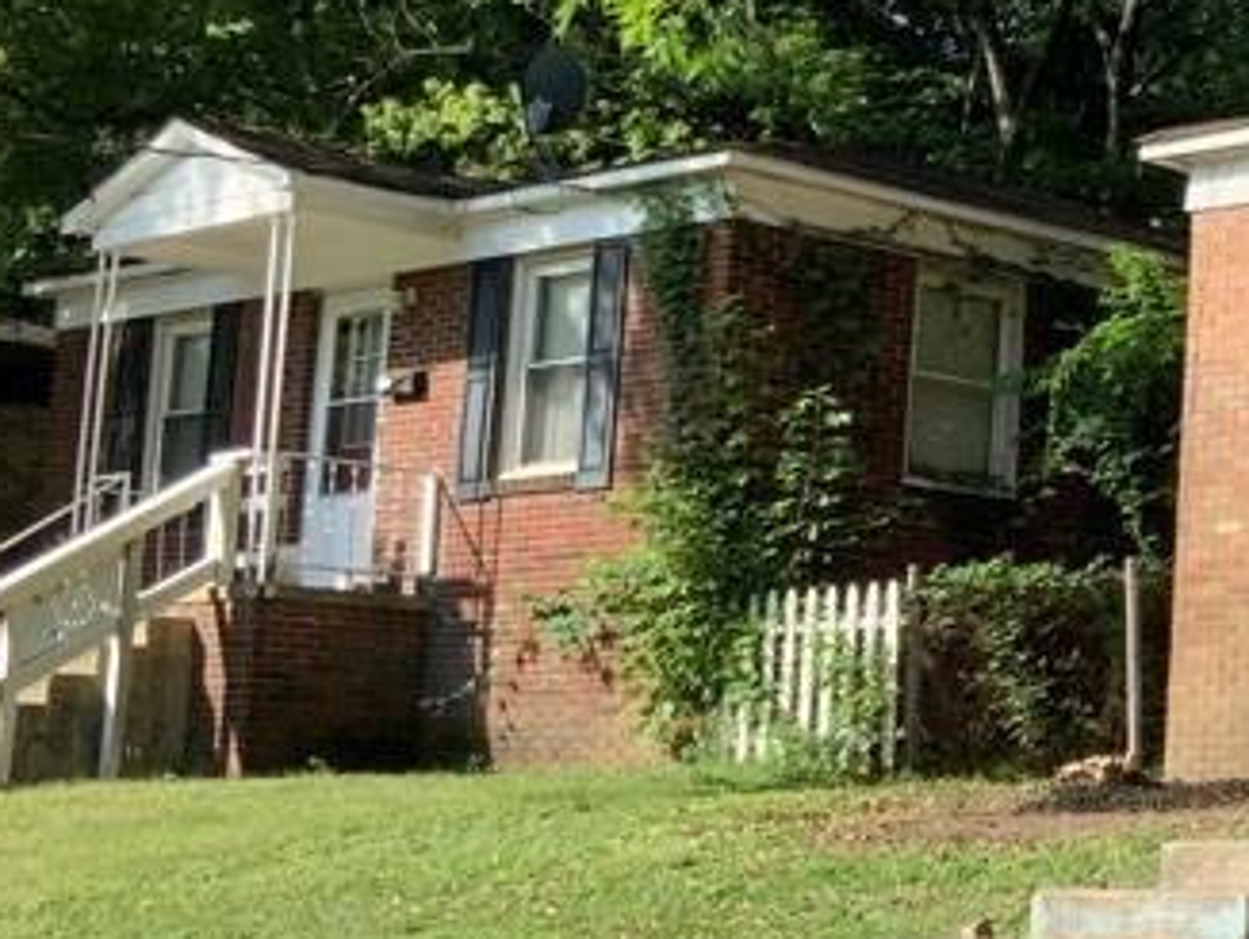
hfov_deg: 19.5
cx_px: 1724
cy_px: 410
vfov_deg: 16.3
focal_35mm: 91
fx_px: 3286
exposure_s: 1/642
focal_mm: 3
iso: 16
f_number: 1.8
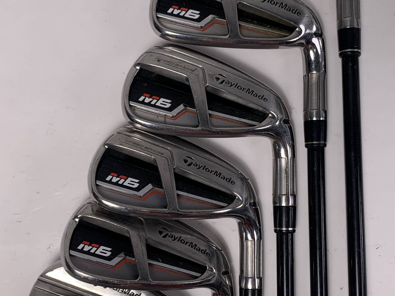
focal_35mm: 52
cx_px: 174
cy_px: 163
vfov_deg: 28.0
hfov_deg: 36.8
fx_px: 593
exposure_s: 1/306
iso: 25
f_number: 1.8
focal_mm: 4.25
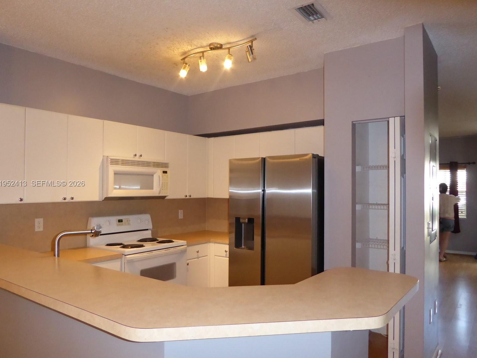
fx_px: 358
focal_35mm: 26
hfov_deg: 67.3
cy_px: 184
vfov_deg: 53.1
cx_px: 236
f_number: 3.3
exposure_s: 1/60
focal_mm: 4.3
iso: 640
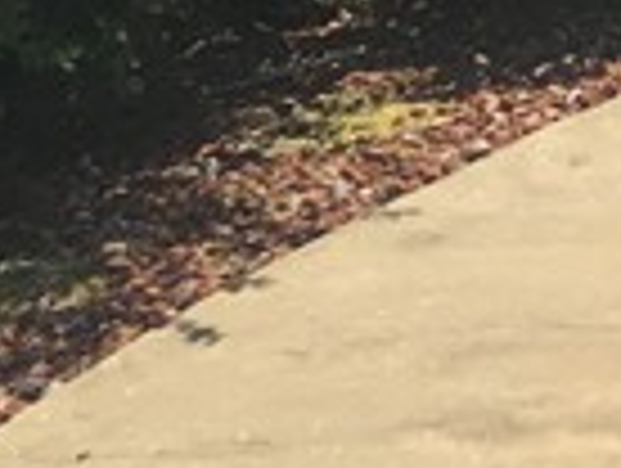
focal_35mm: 215
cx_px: 1998
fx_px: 3864
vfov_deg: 6.5
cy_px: -734
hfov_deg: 7.7
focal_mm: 4.15
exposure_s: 1/1789
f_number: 2.2
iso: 25
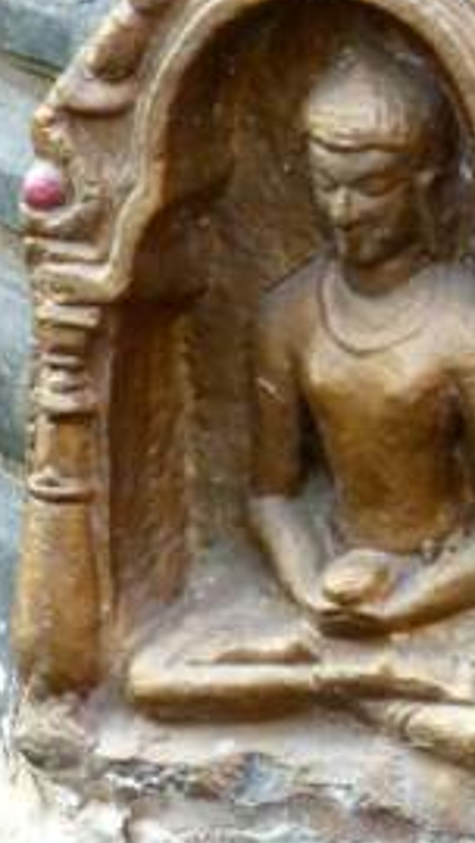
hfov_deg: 2.0
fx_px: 13494
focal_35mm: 603
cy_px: -47
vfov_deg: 3.6
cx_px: 897
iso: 400
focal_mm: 33.3
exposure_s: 1/25
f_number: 5.5
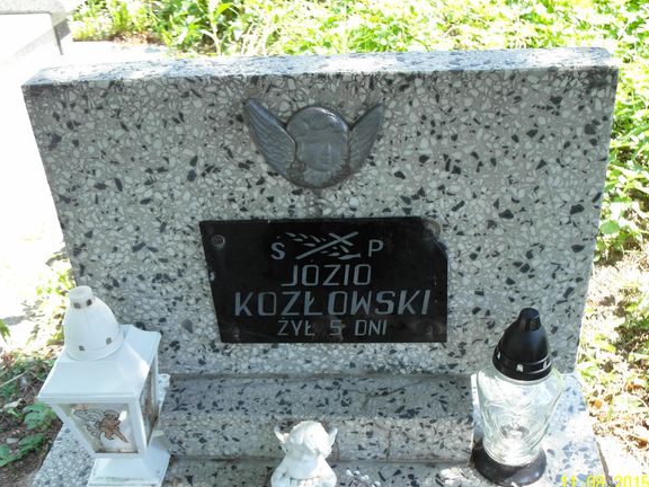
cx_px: 340
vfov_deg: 35.9
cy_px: 269
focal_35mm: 40
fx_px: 750
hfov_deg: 46.8
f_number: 3.7
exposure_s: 1/60
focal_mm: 7.8
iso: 100
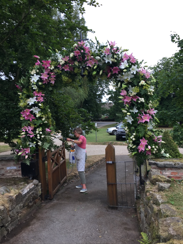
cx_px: 92
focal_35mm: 29
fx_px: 204
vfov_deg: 61.7
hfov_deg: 48.2
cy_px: 122
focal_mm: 4.15
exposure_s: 1/146
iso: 32
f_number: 2.2
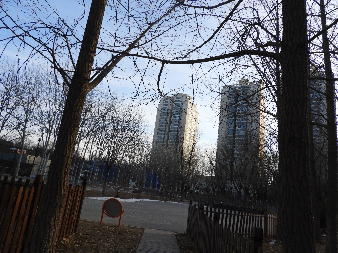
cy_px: 126
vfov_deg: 56.8
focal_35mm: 24
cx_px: 169
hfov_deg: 71.6
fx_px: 234
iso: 100
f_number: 3.3
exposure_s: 1/640
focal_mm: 4.3
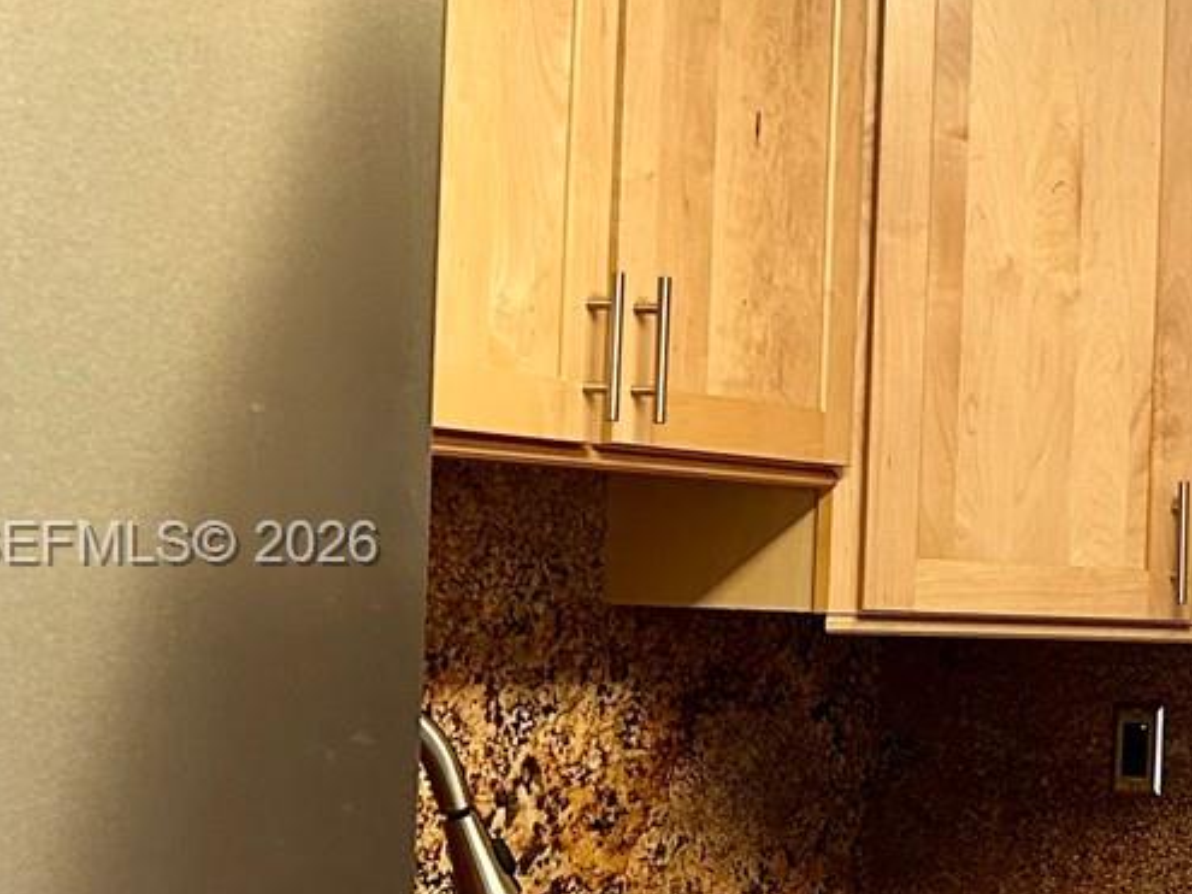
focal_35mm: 84
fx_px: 2892
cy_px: 547
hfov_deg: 21.1
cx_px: 1556
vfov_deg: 17.5
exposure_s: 1/60
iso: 160
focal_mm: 5.7
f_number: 1.5
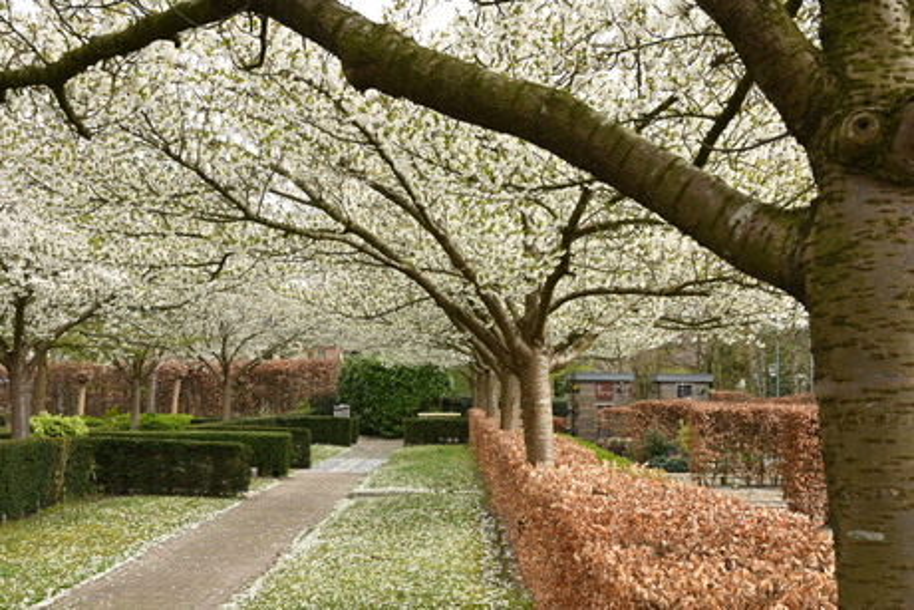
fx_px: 1117
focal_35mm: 44
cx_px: 457
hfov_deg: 44.5
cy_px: 305
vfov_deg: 30.5
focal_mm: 44
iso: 1000
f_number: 14
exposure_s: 1/50
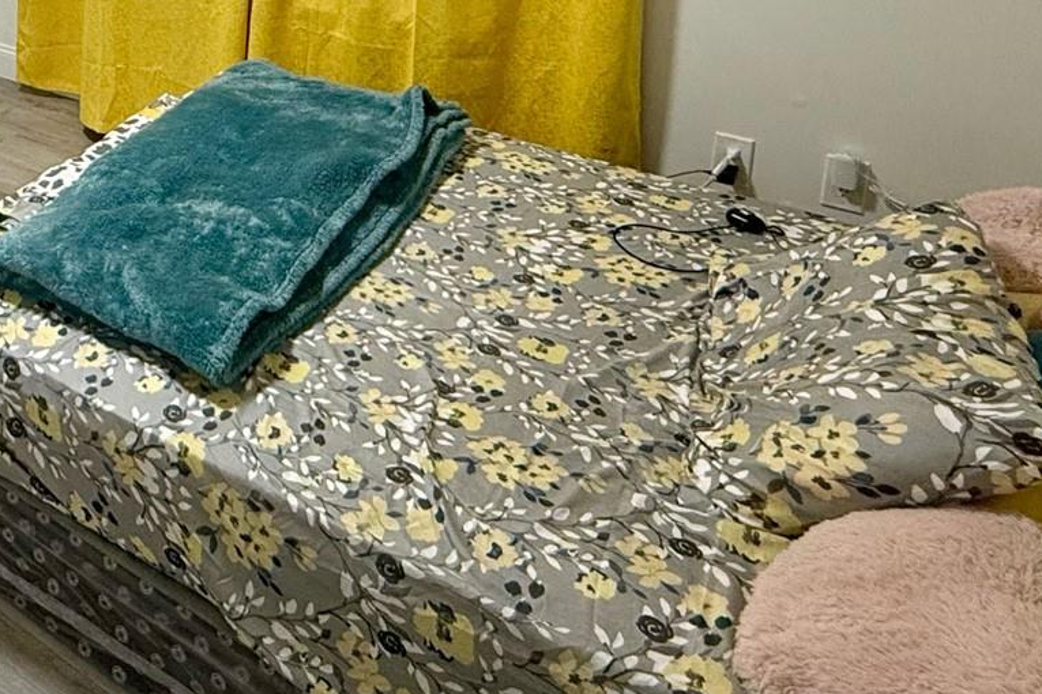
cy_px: -98
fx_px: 1129
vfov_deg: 30.1
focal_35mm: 39
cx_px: 57
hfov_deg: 44.0
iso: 320
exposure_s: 1/120
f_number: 2.2
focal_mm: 2.22
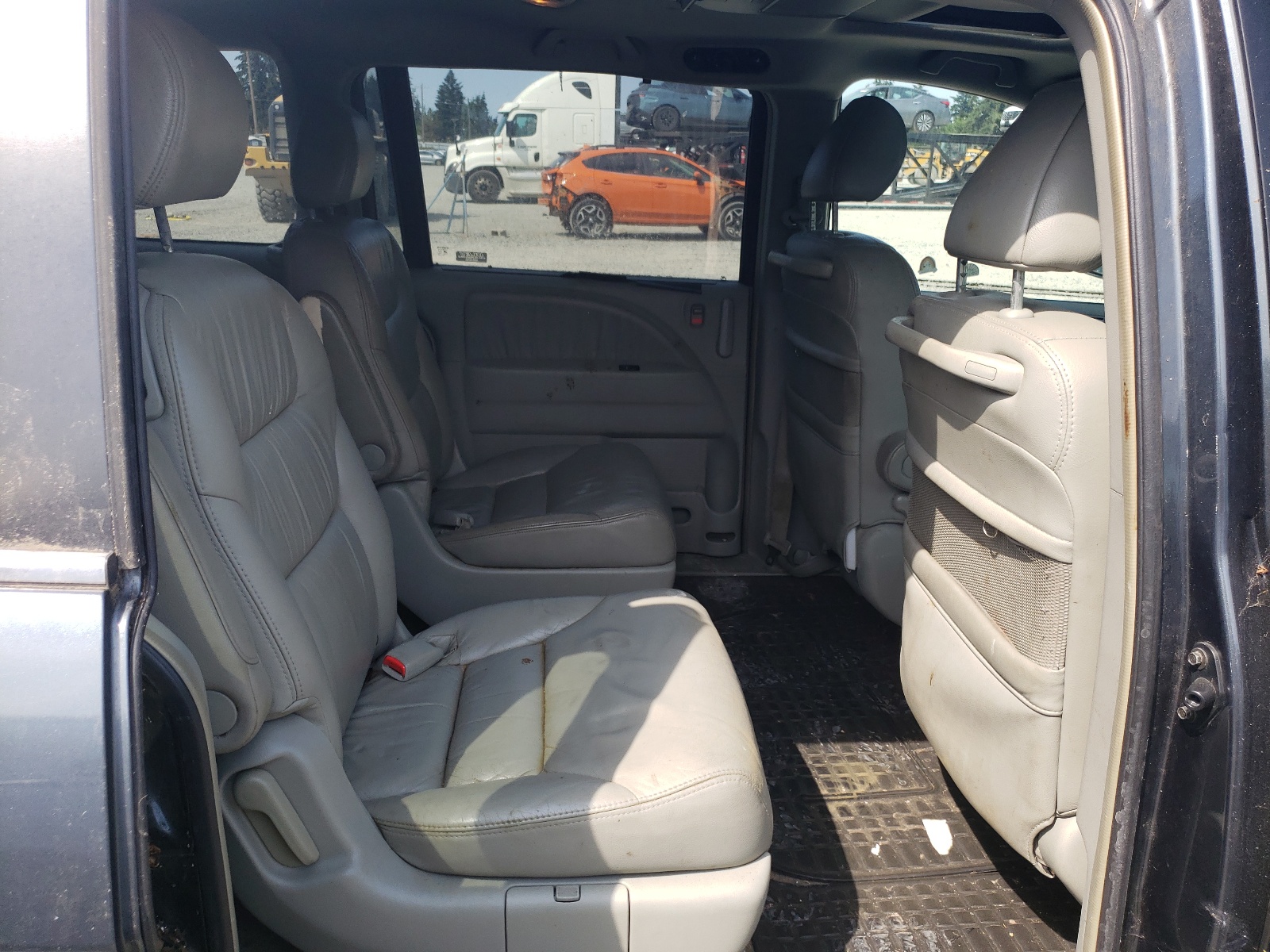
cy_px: 476
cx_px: 635
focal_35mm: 26
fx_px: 954
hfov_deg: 67.3
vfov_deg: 53.1
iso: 50
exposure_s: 1/769
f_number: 1.5
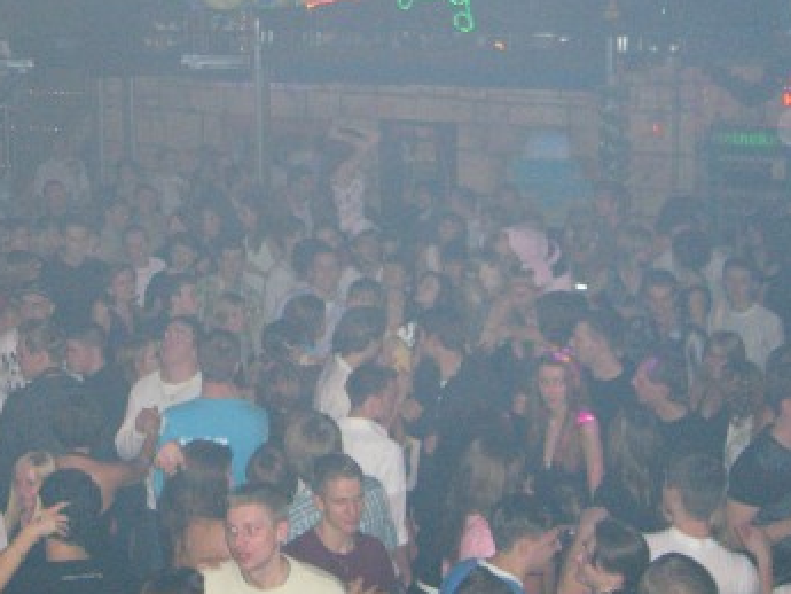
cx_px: 167
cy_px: 108
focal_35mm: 66
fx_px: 1509
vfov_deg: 21.9
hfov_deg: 28.8
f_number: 2.8
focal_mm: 7.9
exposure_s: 1/60
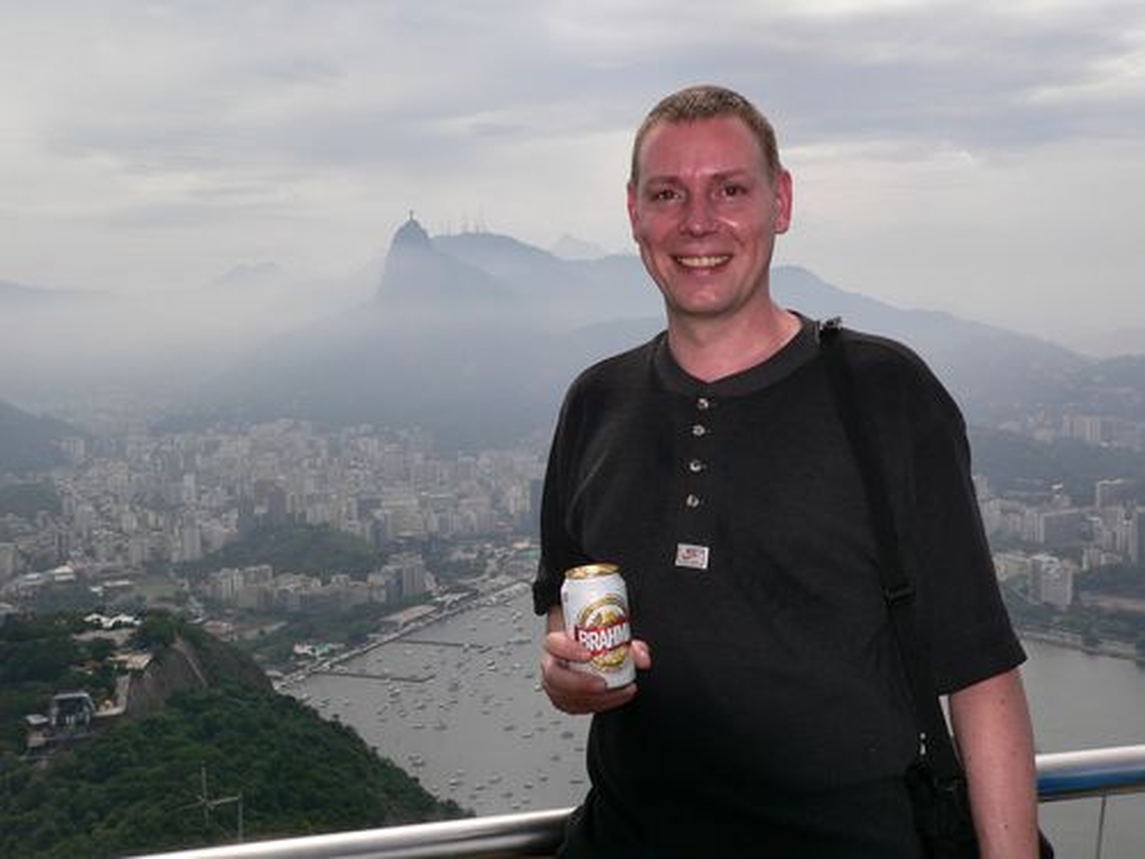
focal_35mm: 46
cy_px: 430
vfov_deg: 31.5
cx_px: 572
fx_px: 1522
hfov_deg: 41.2
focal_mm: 7.7
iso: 80
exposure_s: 1/800
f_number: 5.6
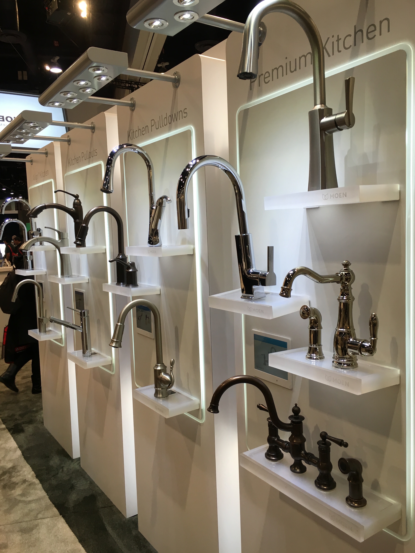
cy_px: 276
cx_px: 208
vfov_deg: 61.7
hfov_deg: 48.2
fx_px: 464
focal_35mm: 29
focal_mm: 4.15
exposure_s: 1/40
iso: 25
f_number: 2.2
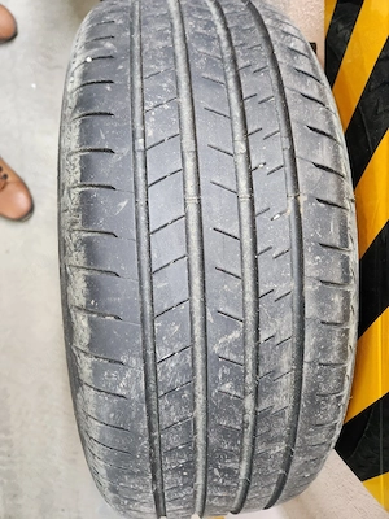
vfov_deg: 73.9
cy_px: 260
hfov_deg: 58.9
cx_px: 194
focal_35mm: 23
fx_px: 345
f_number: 1.8
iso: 500
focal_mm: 5.4
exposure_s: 1/50.3
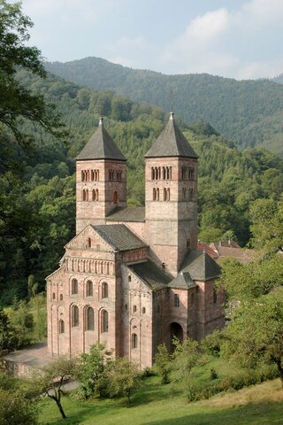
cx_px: 142
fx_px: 548
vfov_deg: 42.3
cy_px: 212
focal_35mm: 46
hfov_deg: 28.9
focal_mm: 31
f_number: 8
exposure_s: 1/250
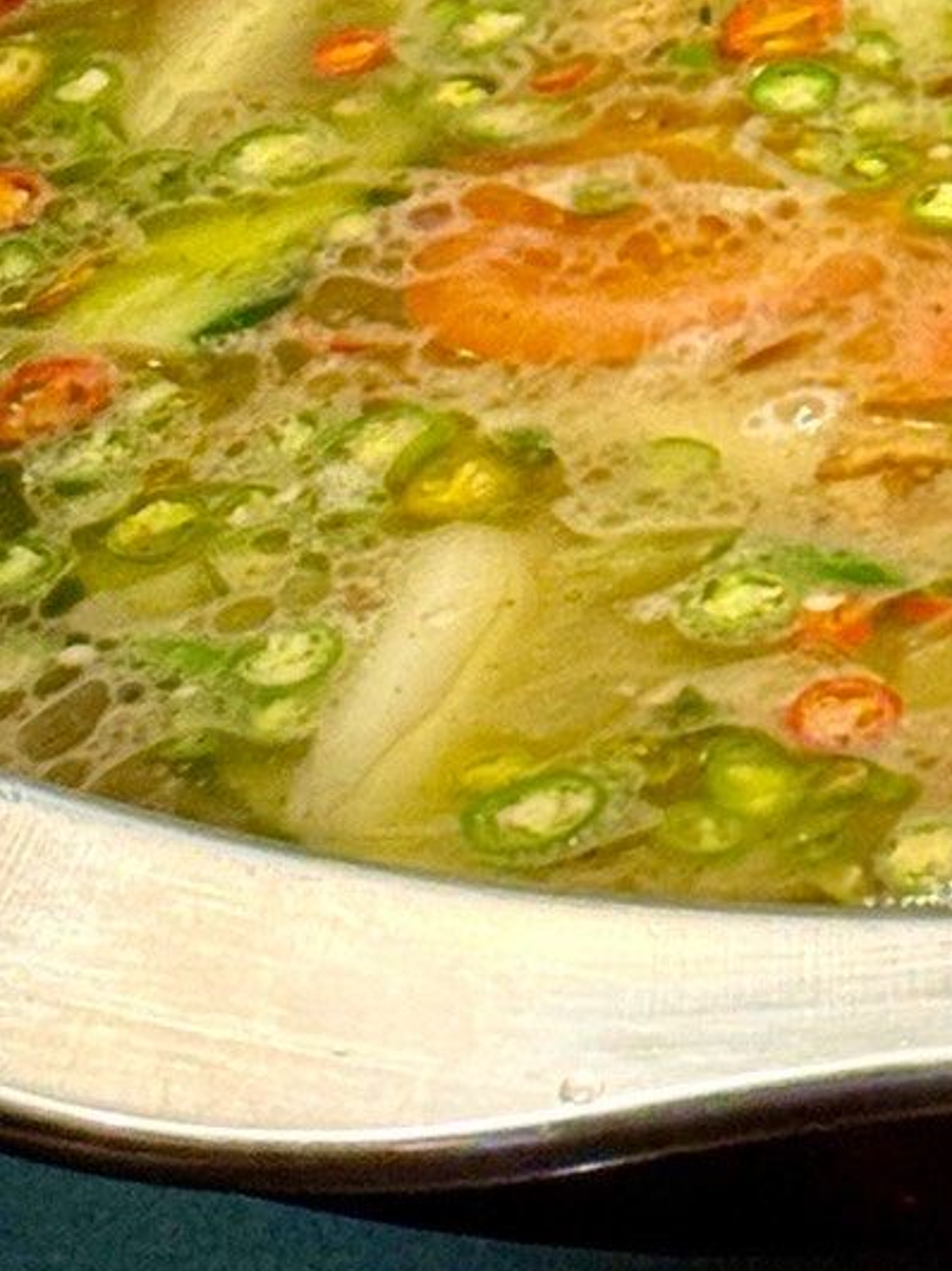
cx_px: 1990
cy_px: 431
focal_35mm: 247
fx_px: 9061
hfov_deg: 5.9
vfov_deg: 8.0
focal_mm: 6.76
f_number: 1.78
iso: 80
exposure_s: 1/100
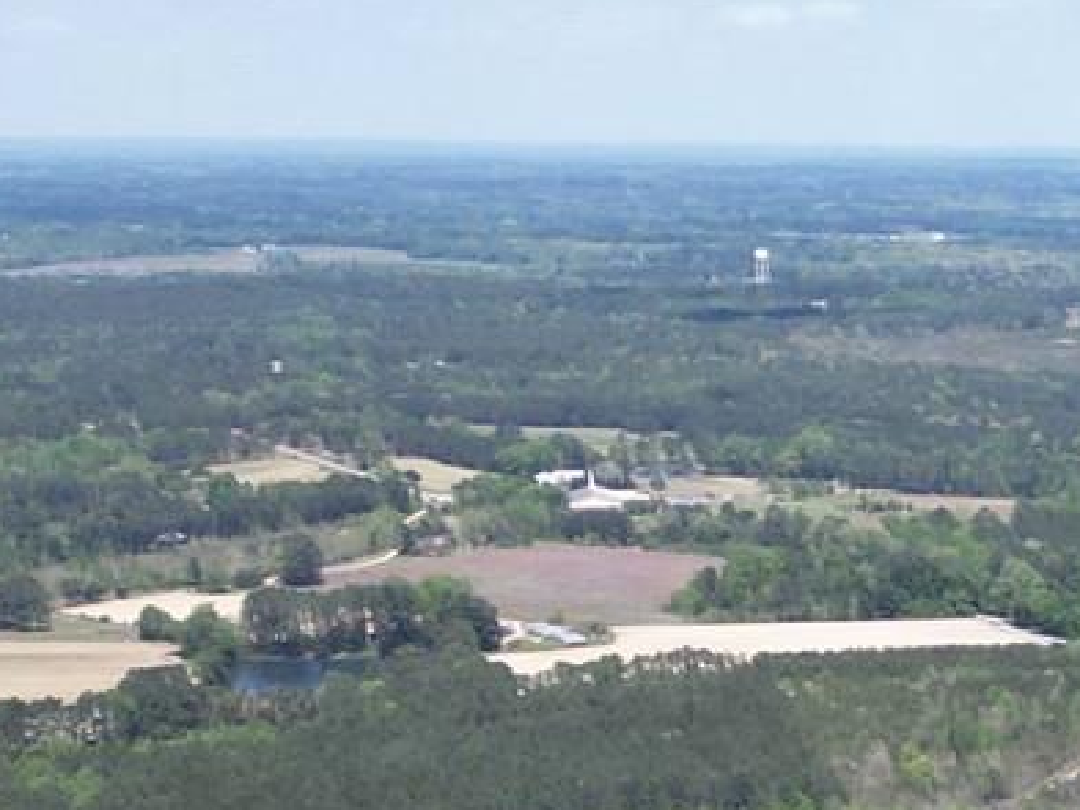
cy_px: 1260
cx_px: 2165
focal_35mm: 125
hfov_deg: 13.5
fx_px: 3901
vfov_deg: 11.3
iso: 110
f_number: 1.7
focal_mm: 6.72
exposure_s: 1/2500
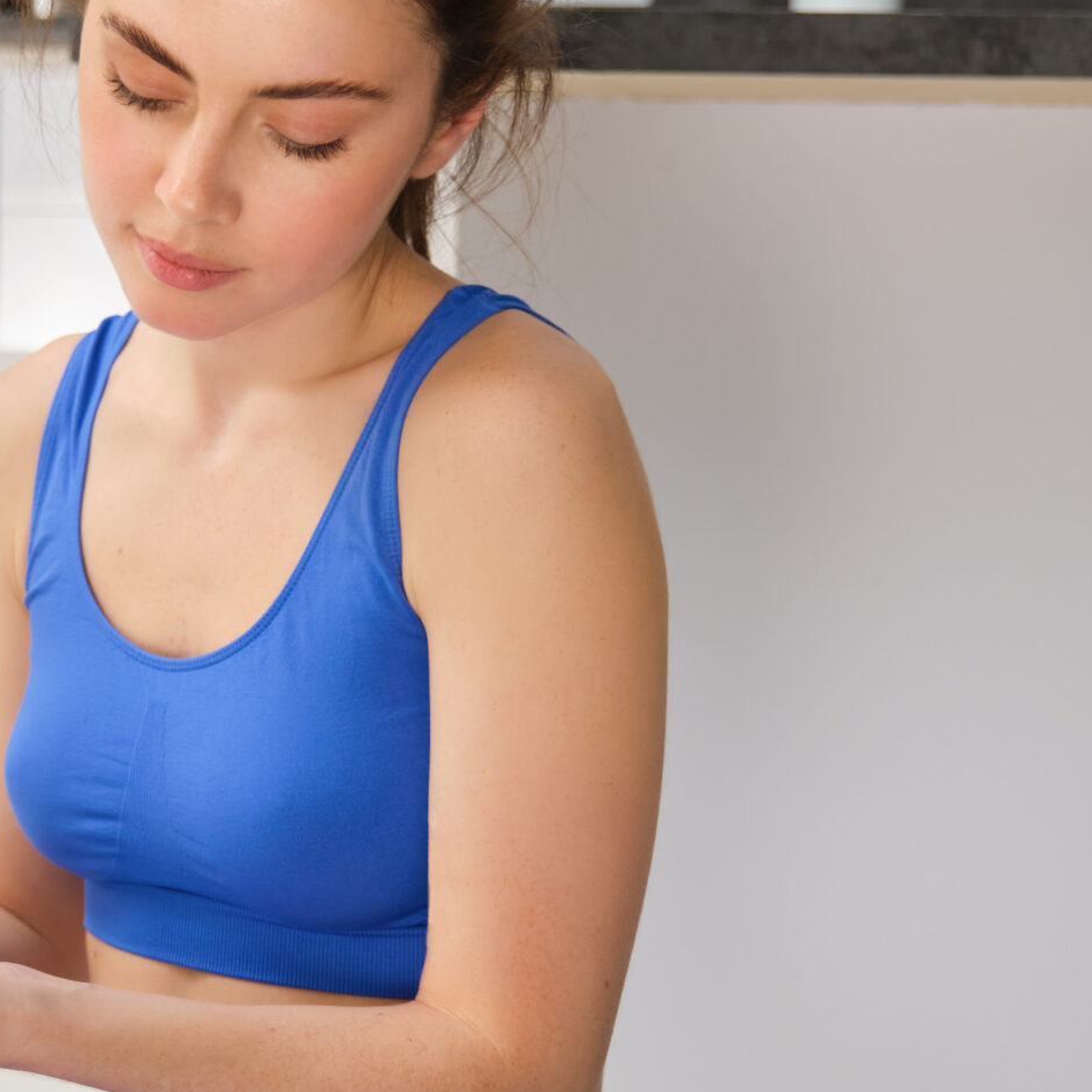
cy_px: 424
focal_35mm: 85
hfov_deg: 19.8
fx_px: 3034
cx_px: 2
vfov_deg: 20.4
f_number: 2.8
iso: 400
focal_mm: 24.9
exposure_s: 1/125
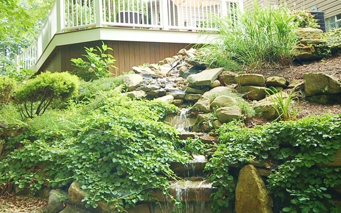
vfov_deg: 31.2
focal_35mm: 41
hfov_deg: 47.9
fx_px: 381
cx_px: 135
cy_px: 85
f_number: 5.3
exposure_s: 1/50
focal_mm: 16
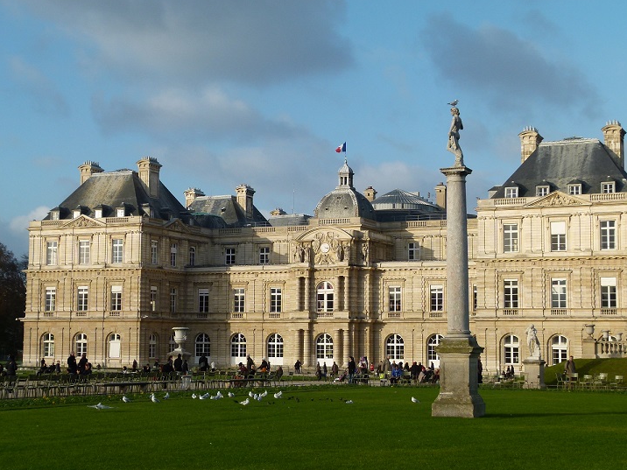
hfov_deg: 32.7
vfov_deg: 24.8
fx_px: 1069
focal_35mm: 59
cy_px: 244
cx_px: 335
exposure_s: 1/640
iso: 100
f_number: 4
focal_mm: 10
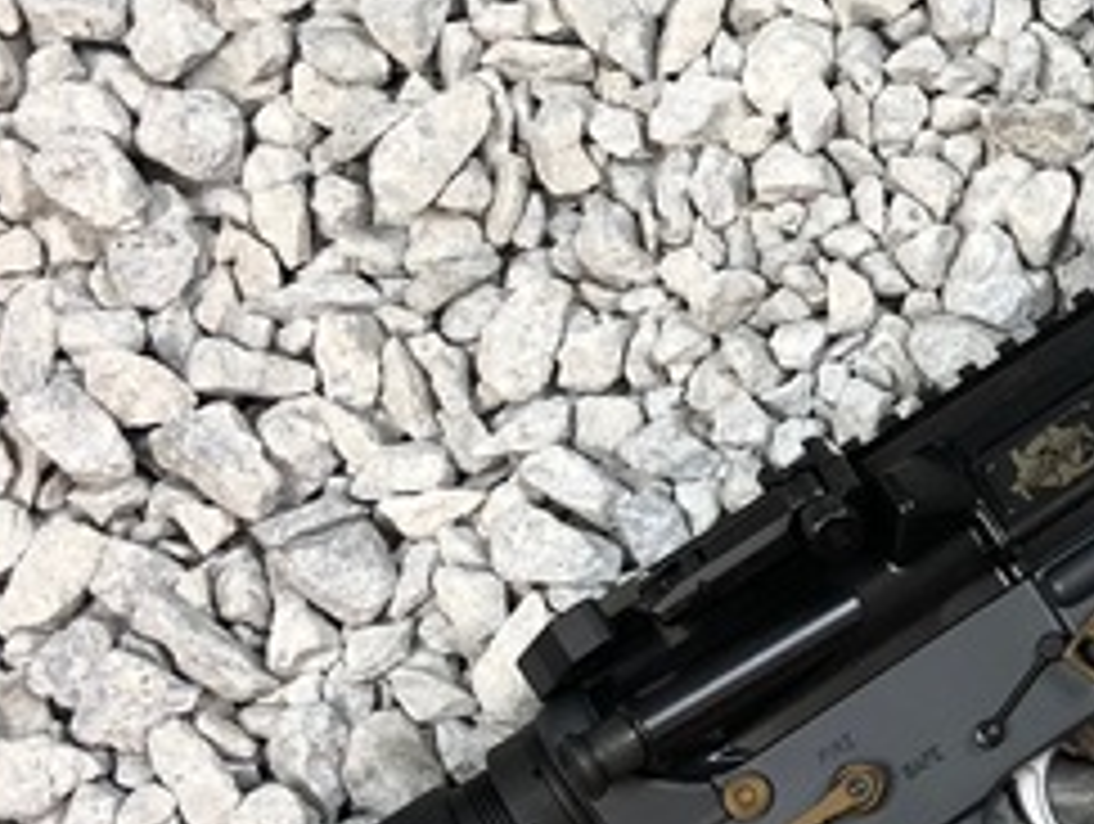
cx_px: 1373
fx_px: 2912
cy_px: 459
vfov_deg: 16.1
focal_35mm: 92
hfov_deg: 19.8
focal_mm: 3.99
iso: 25
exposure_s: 1/40
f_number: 1.8
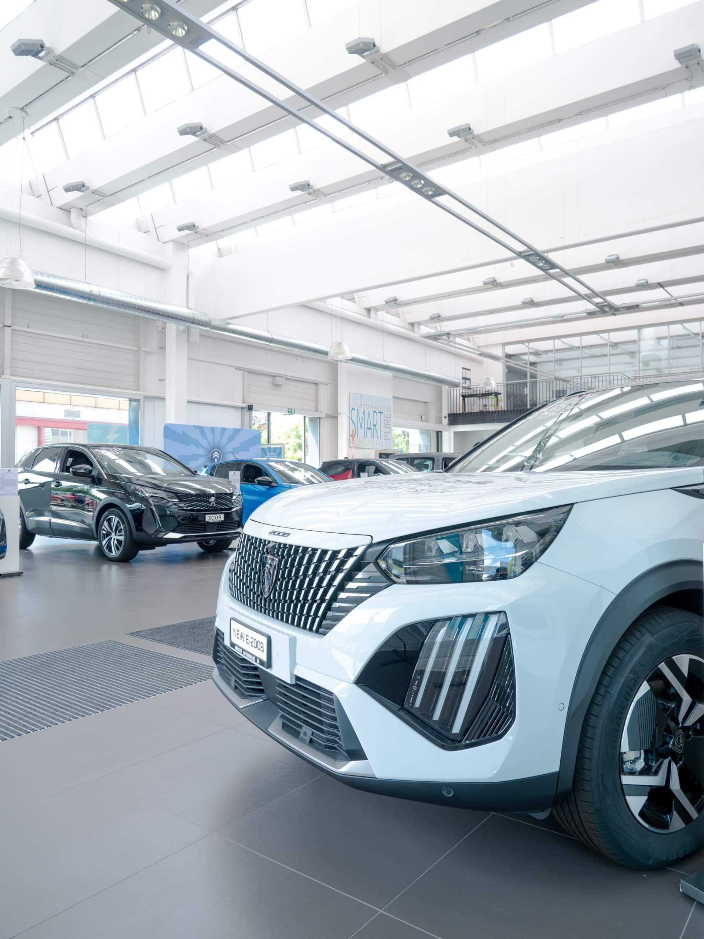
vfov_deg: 67.3
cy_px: 470
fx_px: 705
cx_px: 352
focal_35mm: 26
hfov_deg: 53.1
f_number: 4.5
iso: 200
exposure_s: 1/80
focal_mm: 12
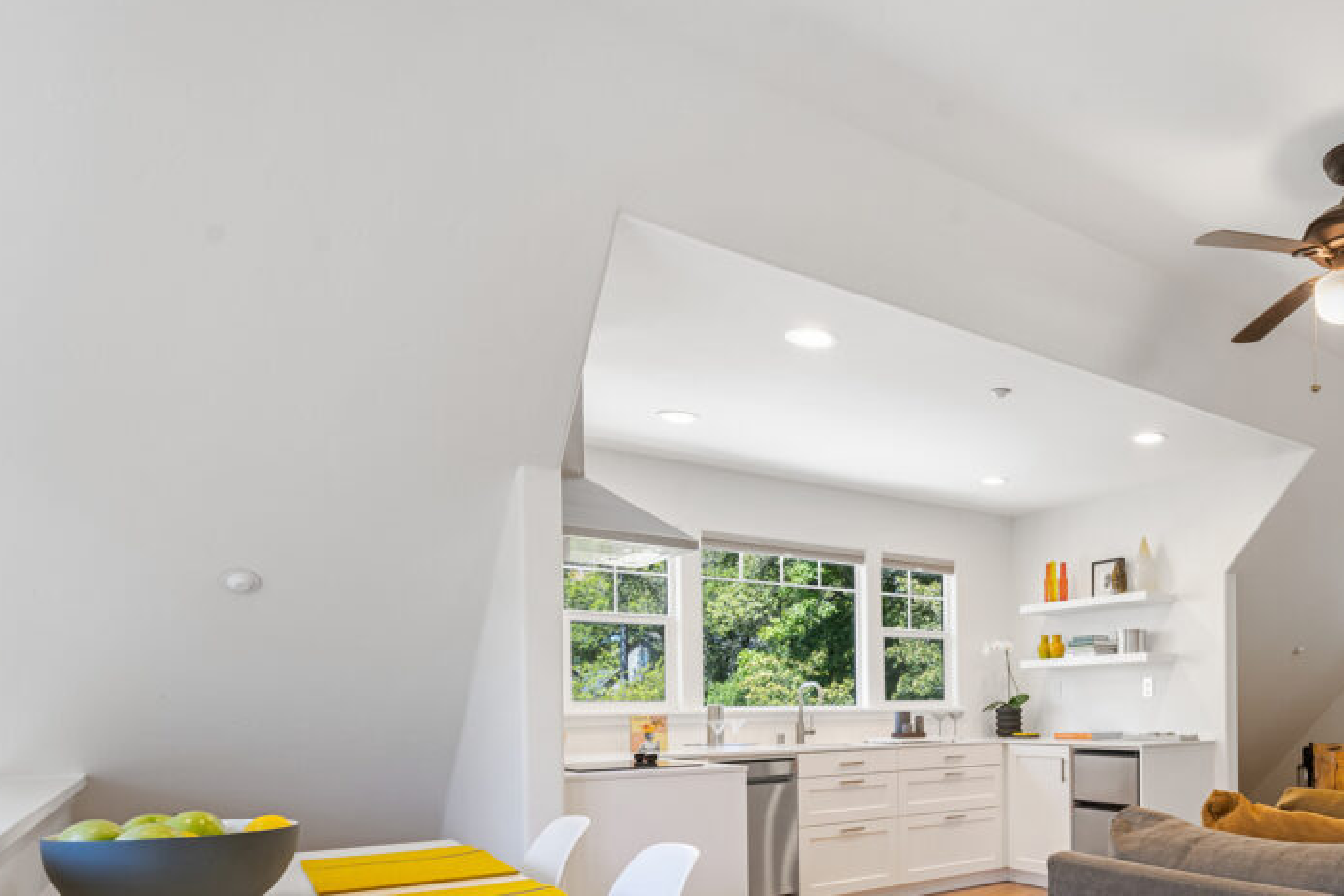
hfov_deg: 68.3
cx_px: 1031
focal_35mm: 24
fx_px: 896
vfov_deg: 49.8
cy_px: 727
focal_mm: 14
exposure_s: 1/6
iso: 250
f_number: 9
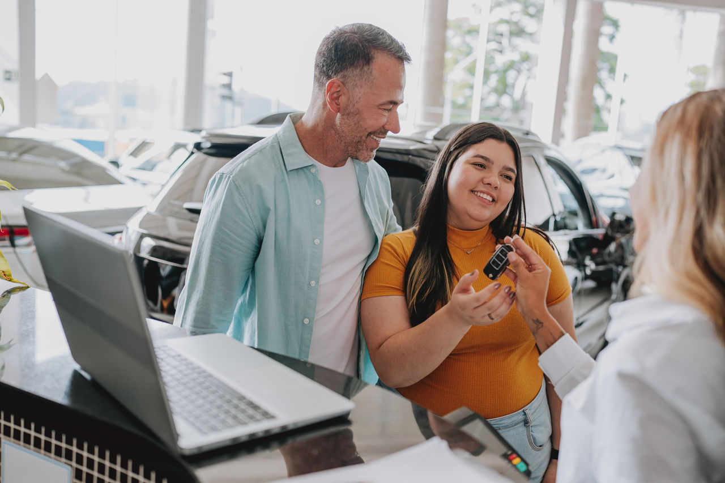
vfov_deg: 37.8
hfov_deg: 54.4
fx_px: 705
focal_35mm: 35
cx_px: 362
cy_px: 242
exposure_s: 1/160
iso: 125
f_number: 2
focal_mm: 35
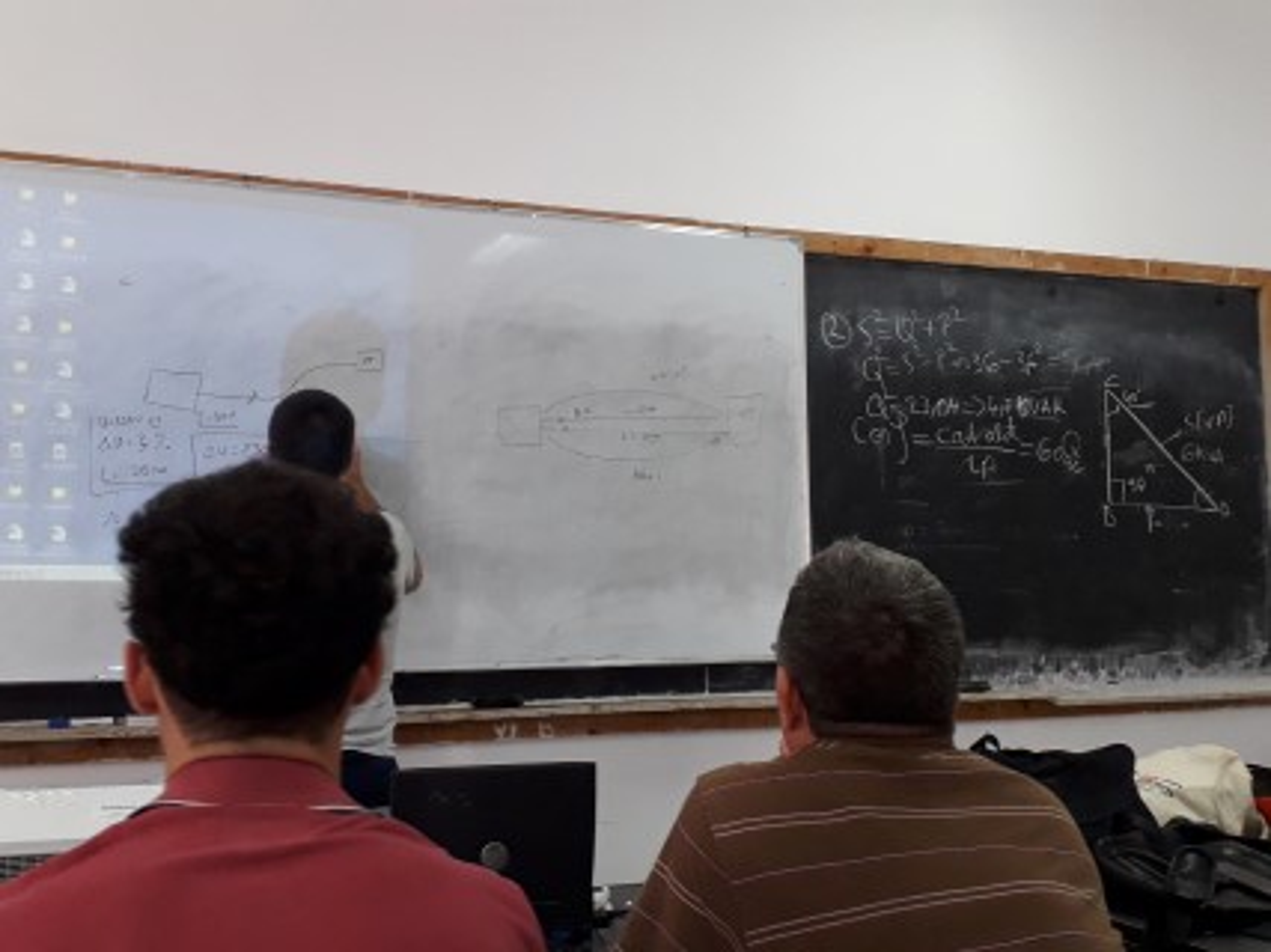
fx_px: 991
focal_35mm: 27
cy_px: 476
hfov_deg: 65.3
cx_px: 636
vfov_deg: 51.3
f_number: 1.9
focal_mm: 3.6
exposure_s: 1/50
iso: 160
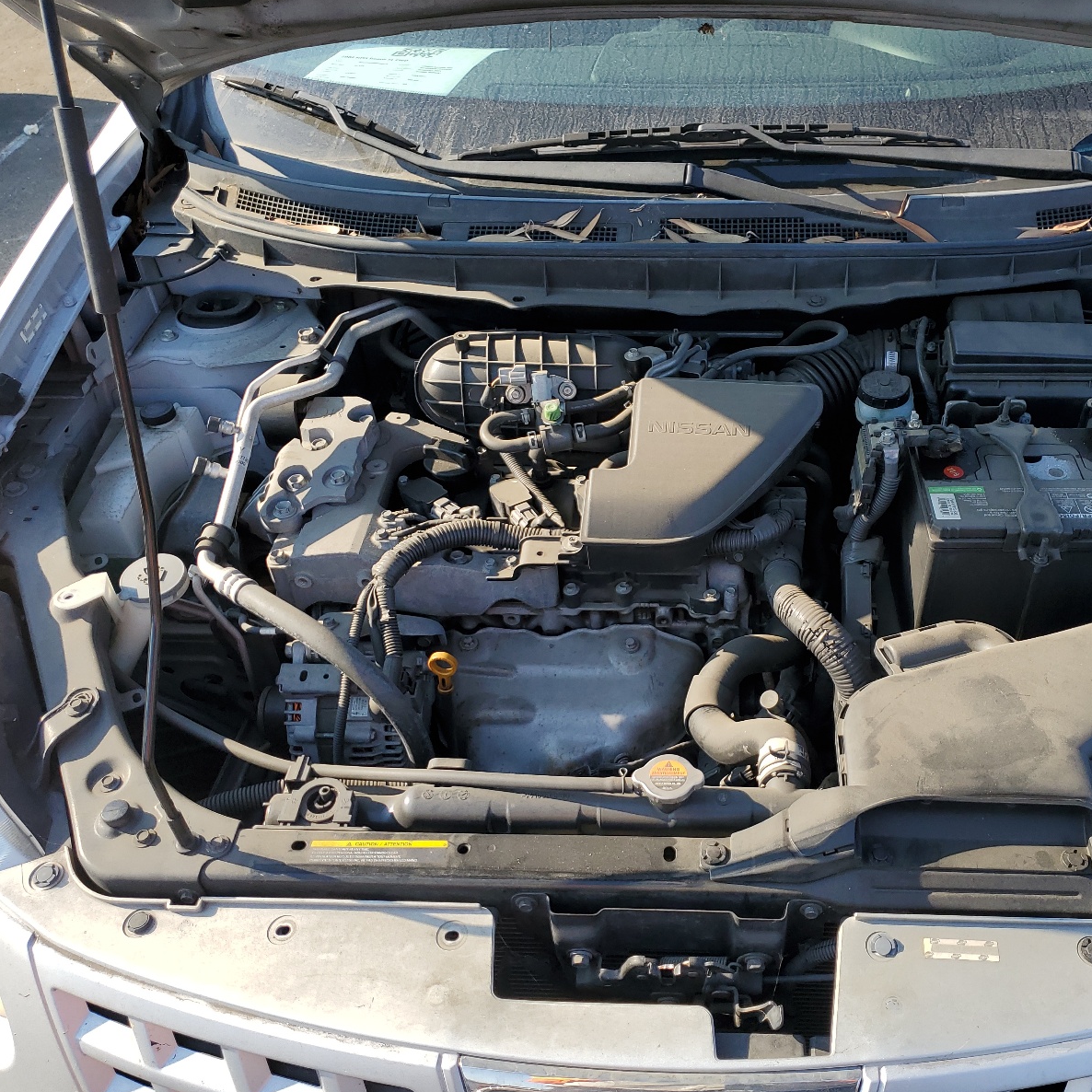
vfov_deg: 52.5
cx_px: 661
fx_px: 1106
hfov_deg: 52.1
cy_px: 546
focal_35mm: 31
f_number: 1.5
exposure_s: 1/1000
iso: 50
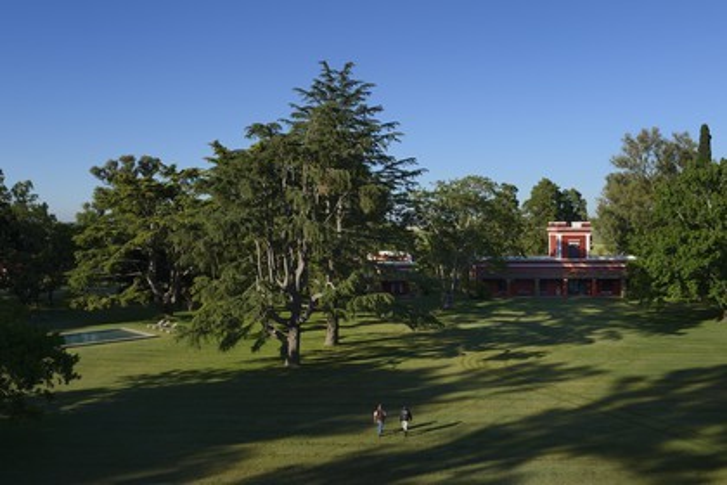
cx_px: 364
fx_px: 687
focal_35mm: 34
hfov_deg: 55.8
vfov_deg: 38.9
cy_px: 242
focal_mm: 34
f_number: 11
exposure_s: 1/250
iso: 200
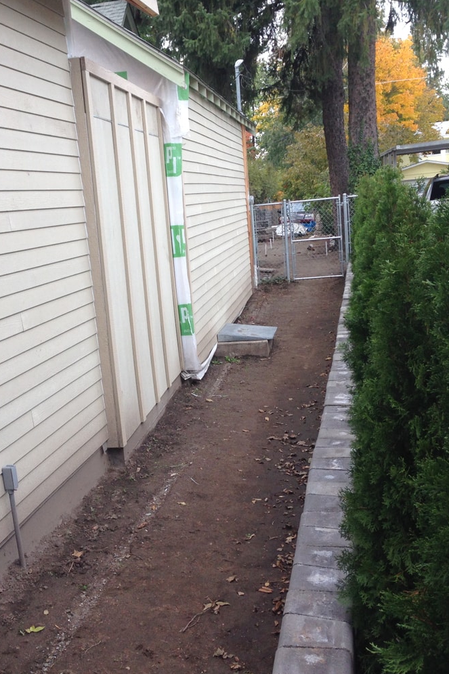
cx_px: 150
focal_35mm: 46
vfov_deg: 42.8
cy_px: 337
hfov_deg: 29.0
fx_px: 861
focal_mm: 4.12
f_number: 2.4
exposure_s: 1/120
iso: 64
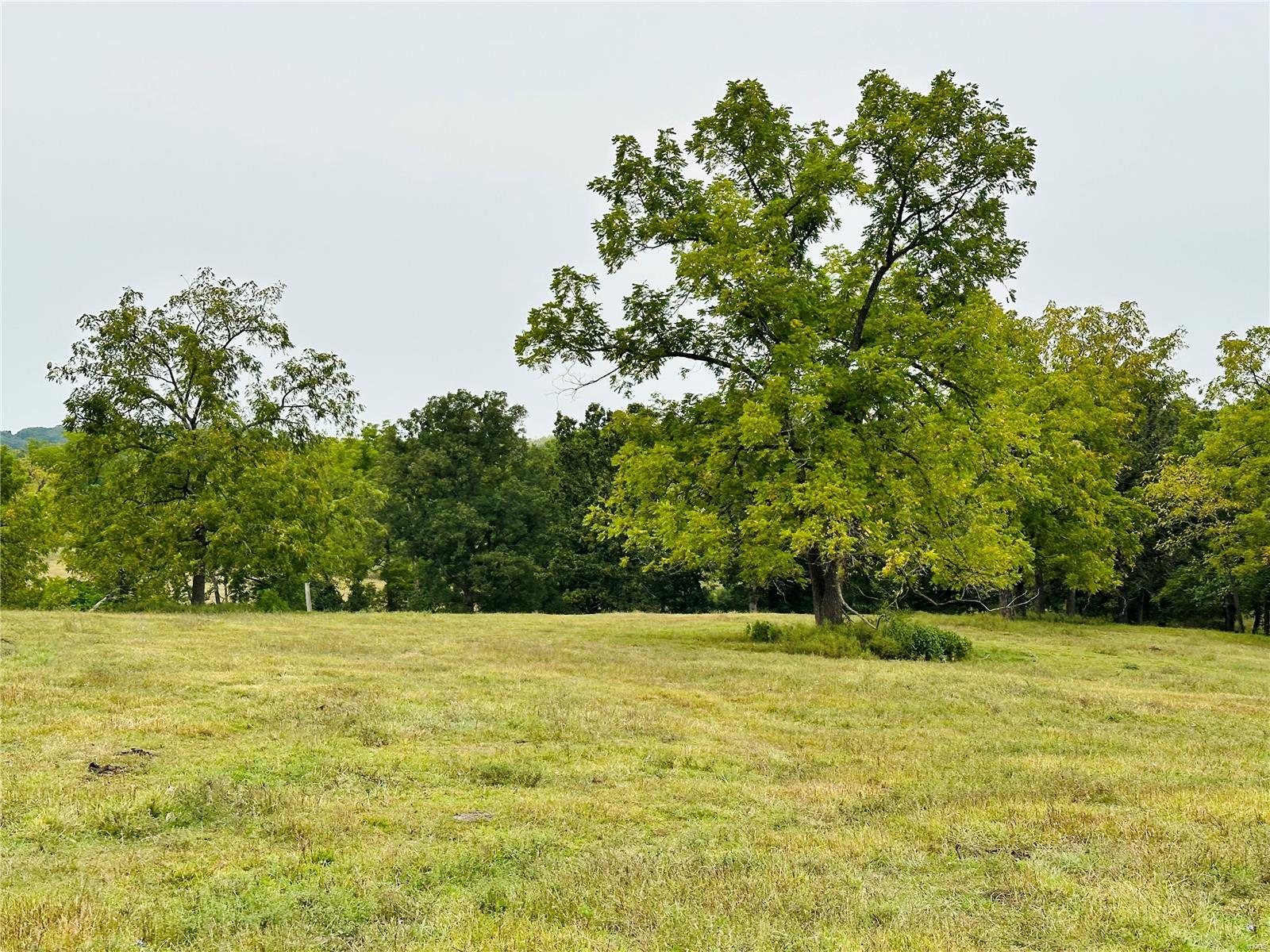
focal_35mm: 48
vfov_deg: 30.3
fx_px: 1761
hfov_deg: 39.7
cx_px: 635
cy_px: 476
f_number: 1.78
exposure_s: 1/2203
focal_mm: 6.86
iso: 64
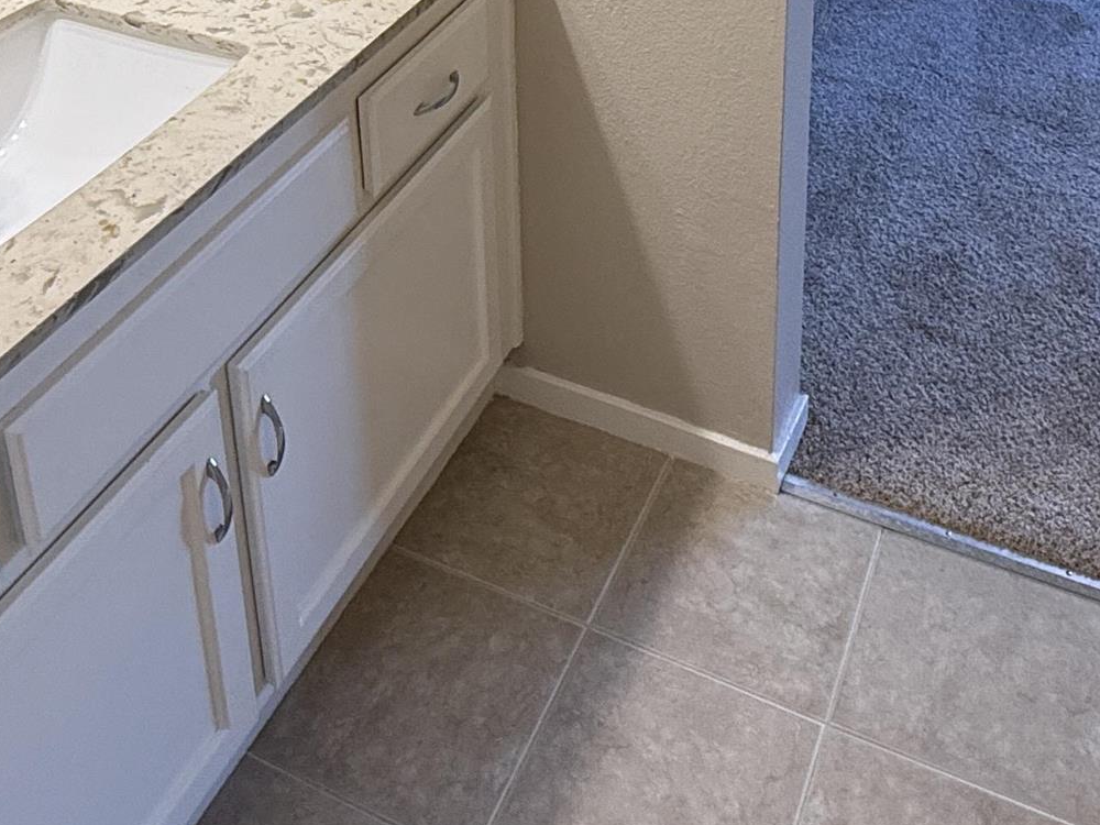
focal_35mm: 43
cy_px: -216
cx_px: 573
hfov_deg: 43.8
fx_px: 1366
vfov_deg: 28.3
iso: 125
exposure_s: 1/120
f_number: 2.2
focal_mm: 2.22
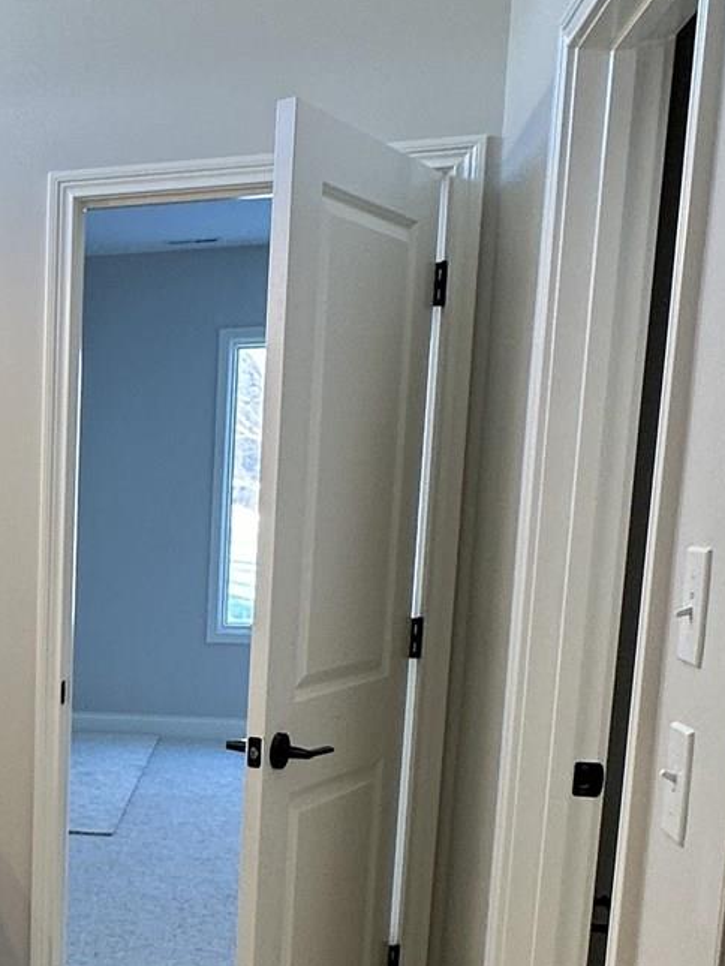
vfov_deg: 37.2
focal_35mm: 50
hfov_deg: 25.2
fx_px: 1396
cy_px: 732
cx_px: -217
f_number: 2.2
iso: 64
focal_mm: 2.22
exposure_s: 1/120
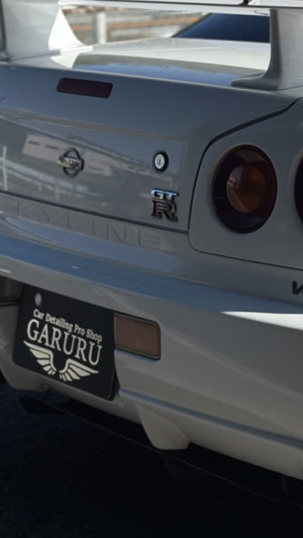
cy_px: 232
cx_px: 320
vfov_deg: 23.4
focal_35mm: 91
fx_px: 1299
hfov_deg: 13.1
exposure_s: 1/18868
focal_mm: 6.86
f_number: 1.78
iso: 100
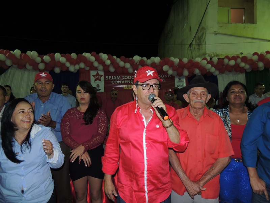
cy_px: 102
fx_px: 187
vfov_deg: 56.8
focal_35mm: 24
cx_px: 135
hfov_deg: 71.6
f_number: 3
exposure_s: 1/30
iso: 200
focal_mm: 4.3
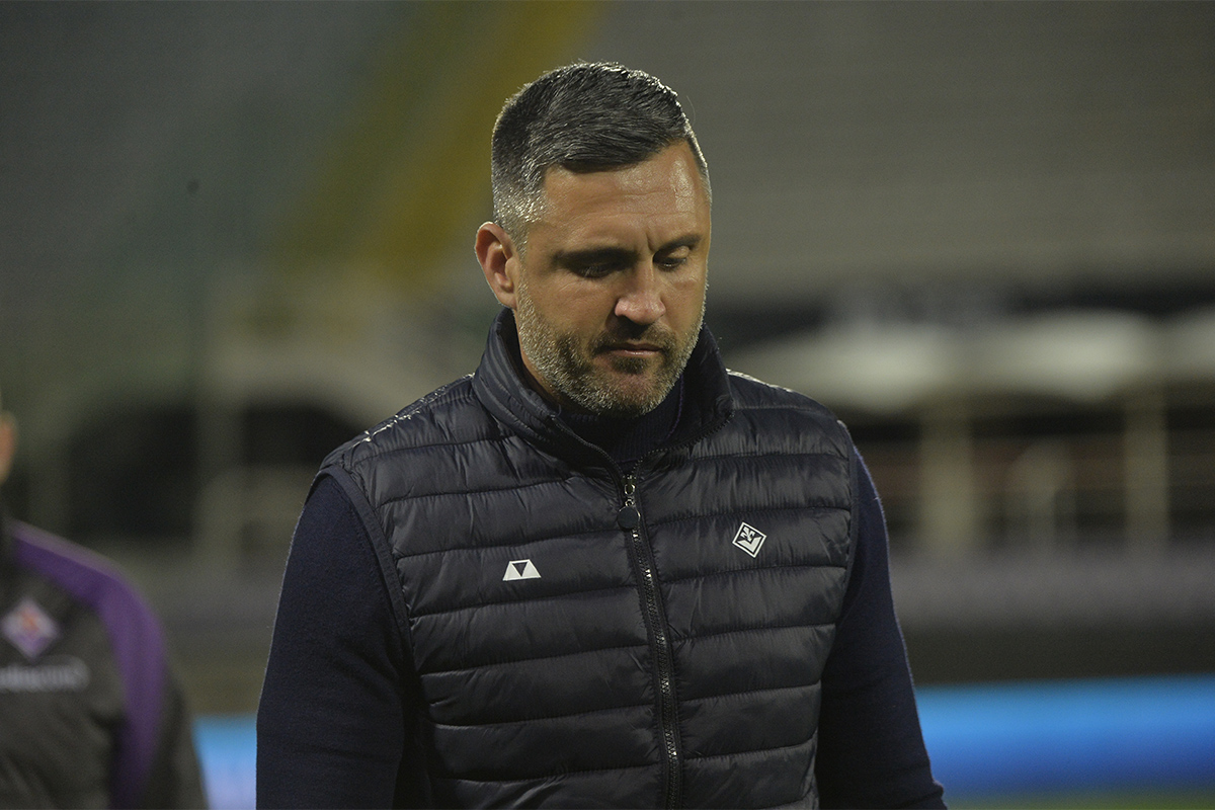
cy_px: 405
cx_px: 608
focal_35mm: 280
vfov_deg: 4.9
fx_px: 9449
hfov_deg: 7.4
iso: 2500
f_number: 5.6
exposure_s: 1/800
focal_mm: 280
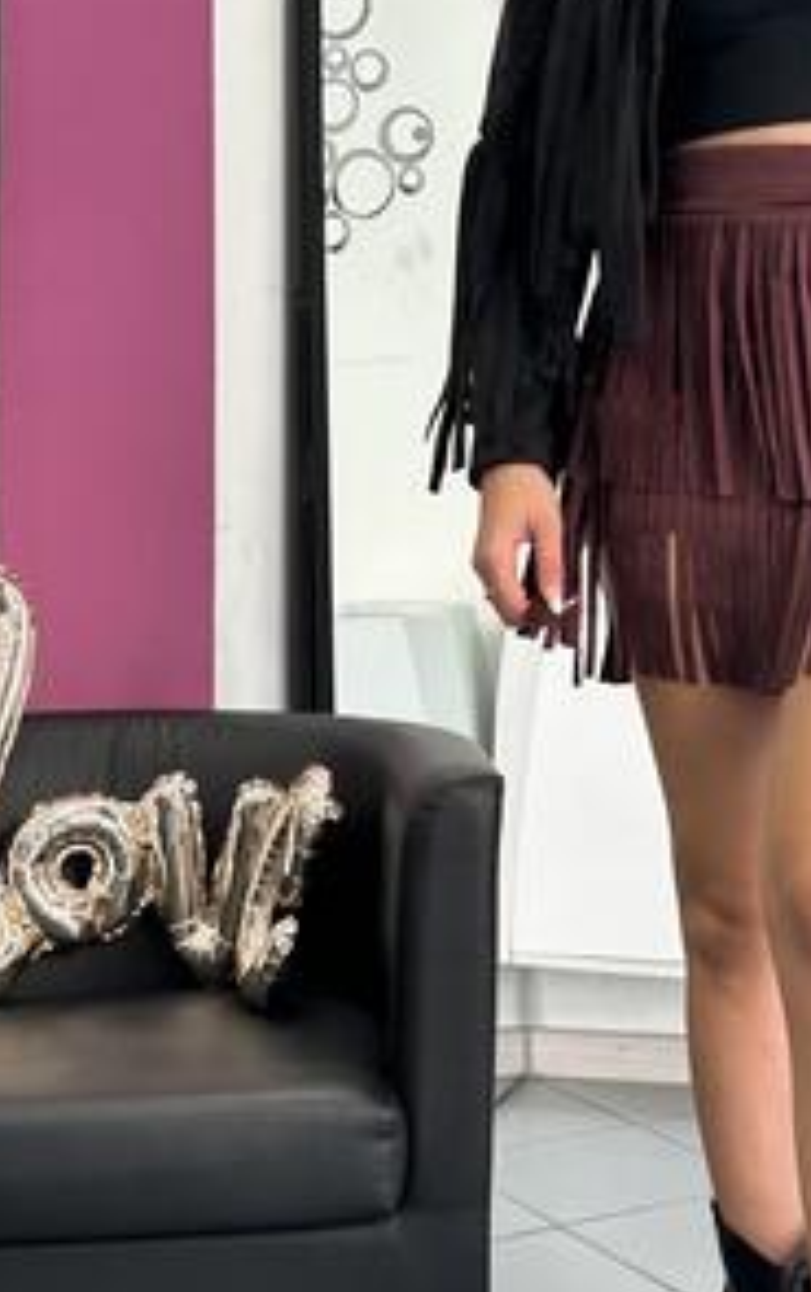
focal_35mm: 56
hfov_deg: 22.9
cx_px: 658
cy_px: 512
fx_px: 1976
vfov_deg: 36.1
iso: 32
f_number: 1.5
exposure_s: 1/100
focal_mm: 5.7
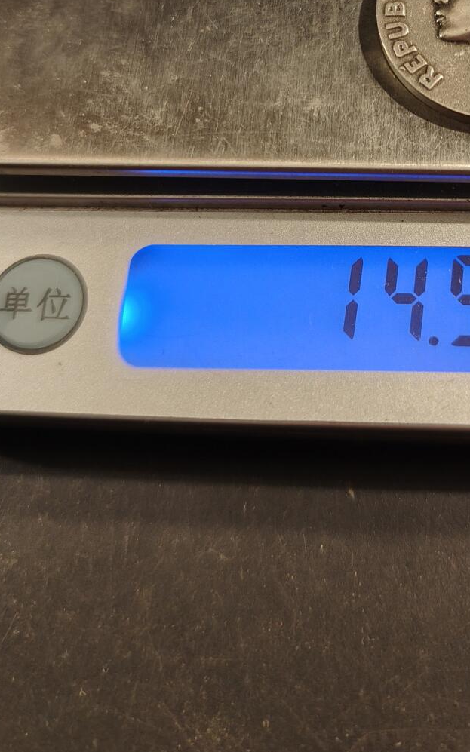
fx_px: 902
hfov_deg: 28.8
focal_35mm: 44
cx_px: 347
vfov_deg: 43.6
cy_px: 175
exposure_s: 1/121
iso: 250
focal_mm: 6.06
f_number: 1.6
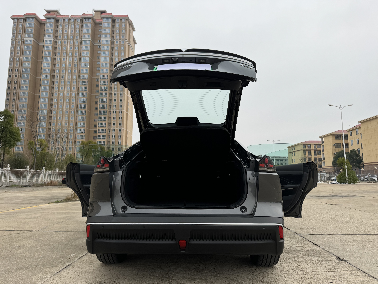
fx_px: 262
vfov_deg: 56.8
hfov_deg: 71.6
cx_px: 189
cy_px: 142
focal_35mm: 24
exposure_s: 1/495
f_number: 1.78
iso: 80
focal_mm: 6.76
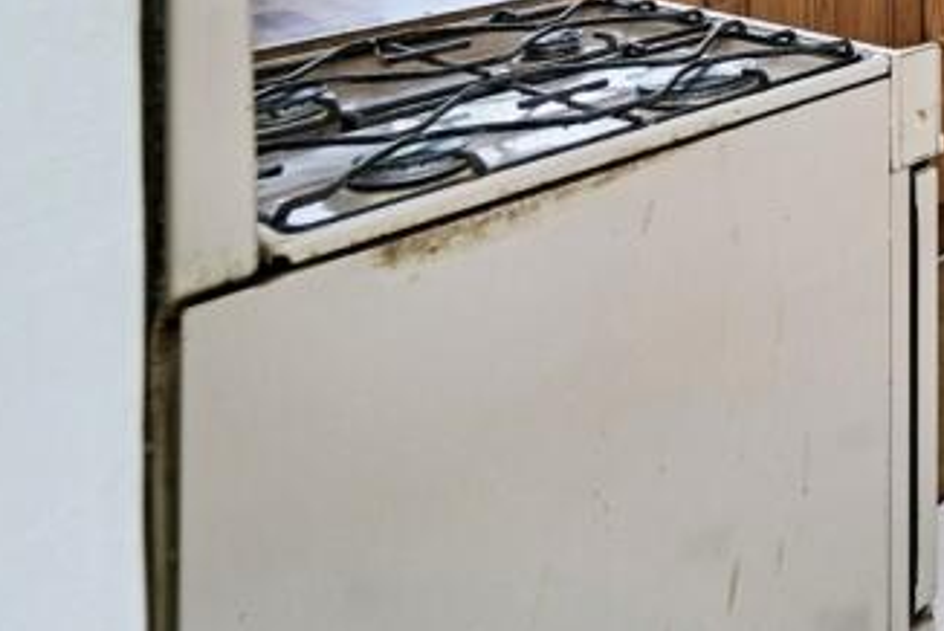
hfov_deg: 31.8
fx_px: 1155
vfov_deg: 25.2
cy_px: -246
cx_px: 1277
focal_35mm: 44
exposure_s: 1/25
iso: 400
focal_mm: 14
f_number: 8
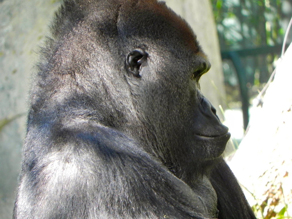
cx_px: 146
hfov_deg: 3.6
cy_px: 110
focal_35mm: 550
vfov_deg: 2.7
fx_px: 4639
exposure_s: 1/60
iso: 210
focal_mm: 97.8
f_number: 5
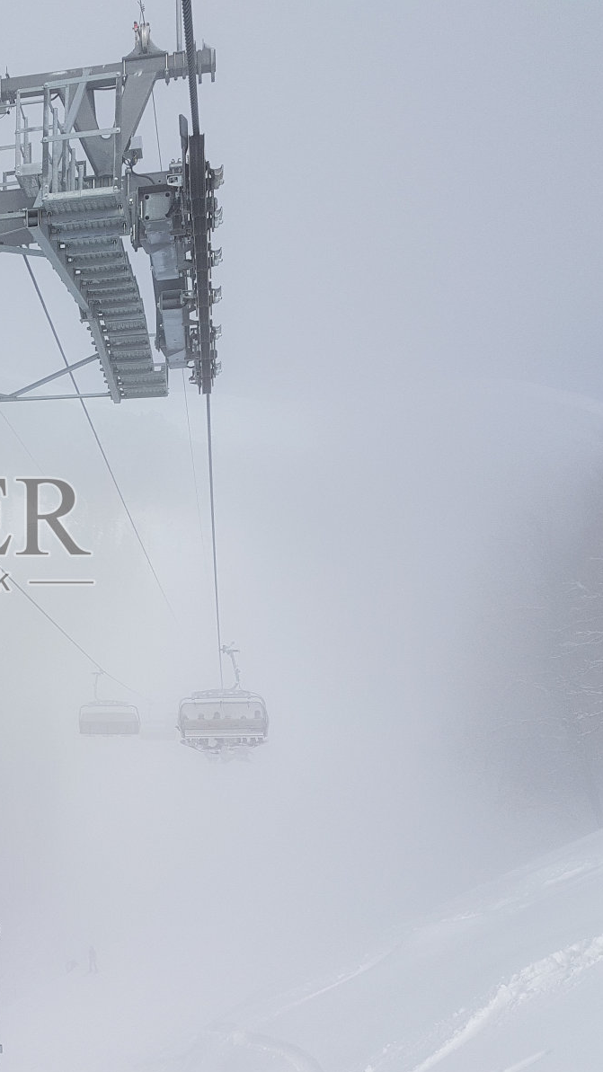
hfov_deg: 28.4
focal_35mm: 38
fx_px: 1080
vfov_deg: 52.8
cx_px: -56
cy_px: 538
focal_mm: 4.2
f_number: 1.7
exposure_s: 1/3416
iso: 40
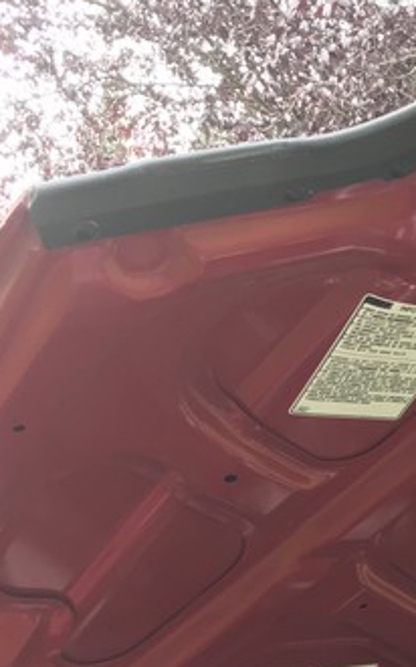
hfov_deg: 16.5
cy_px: 588
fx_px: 1307
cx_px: 626
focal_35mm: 72
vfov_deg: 27.7
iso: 32
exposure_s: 1/90
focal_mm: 3.99
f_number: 1.8
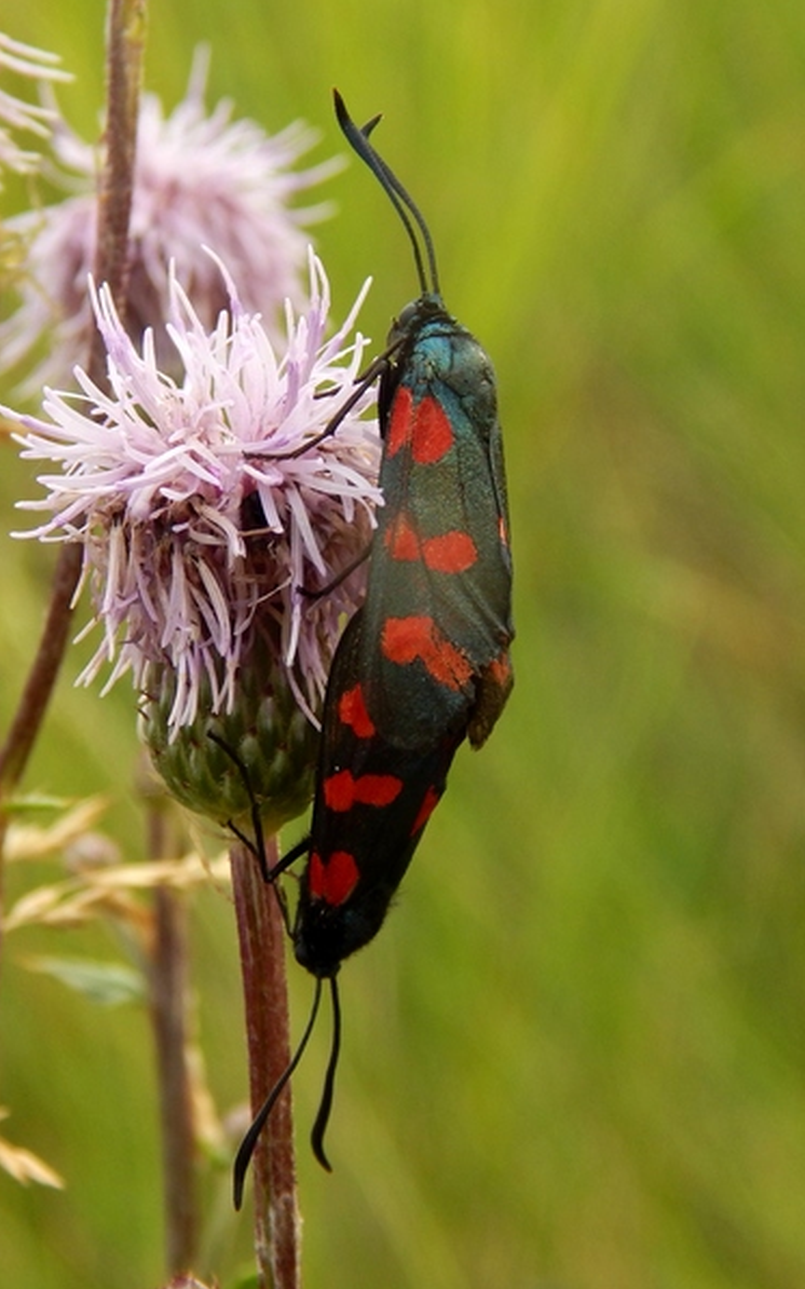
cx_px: 373
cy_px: 643
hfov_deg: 12.1
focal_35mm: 108
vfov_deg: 19.3
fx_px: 3792
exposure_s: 1/200
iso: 125
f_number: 4.2
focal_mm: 13.5
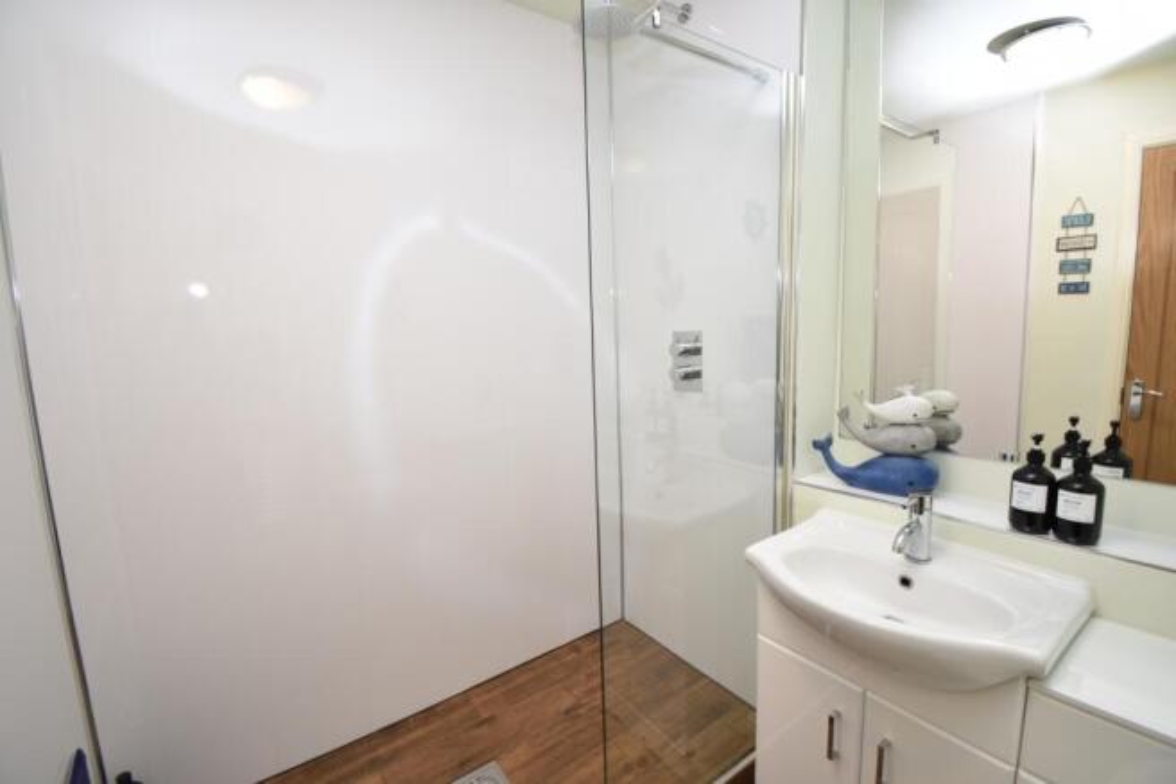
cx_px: 588
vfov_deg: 77.3
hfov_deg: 100.4
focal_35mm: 15
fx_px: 490
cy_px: 392
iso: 100
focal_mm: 10
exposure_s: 1/2.5
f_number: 4.5
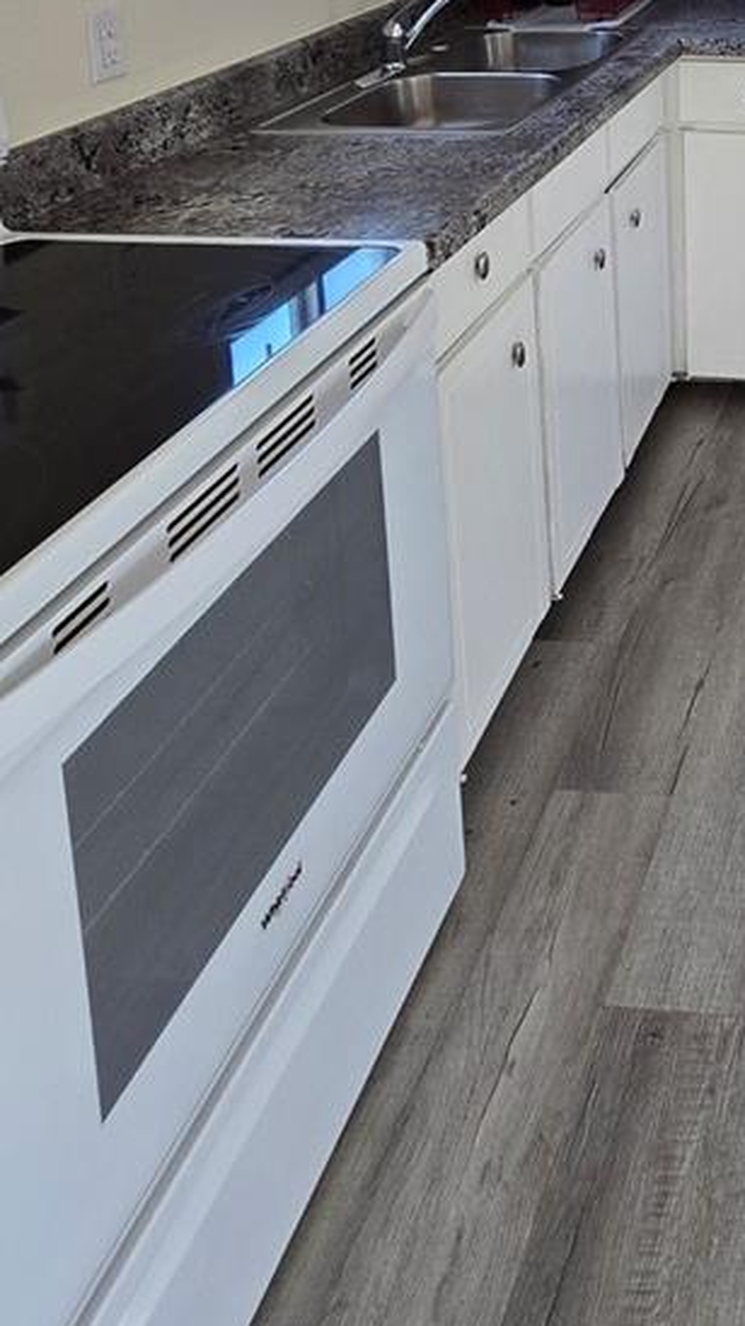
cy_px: -77
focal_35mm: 31
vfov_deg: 48.1
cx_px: 895
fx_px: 1089
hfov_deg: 31.6
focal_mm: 2.2
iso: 100
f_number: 2.2
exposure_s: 1/60
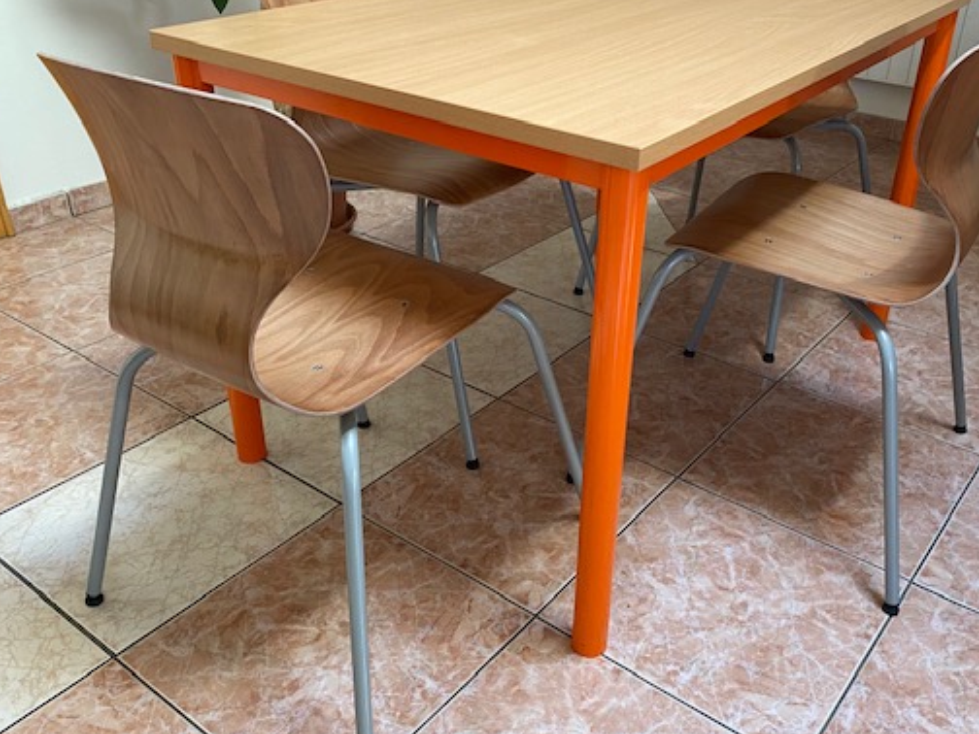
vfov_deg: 42.9
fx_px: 933
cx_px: 559
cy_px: 359
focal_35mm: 33
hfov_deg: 55.1
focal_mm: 4.25
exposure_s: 1/60
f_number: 1.8
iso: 200
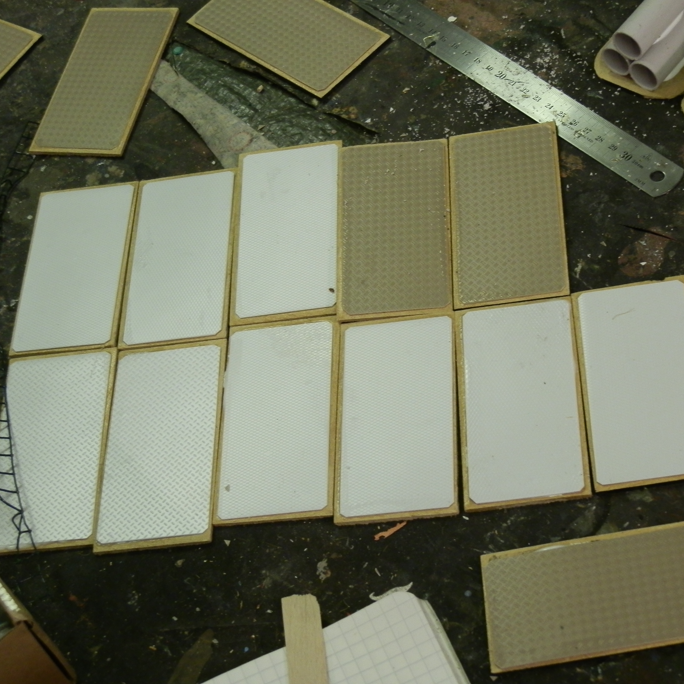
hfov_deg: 23.9
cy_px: 342
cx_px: 440
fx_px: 1610
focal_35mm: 72
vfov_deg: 24.0
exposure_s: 1/25
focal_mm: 10.99
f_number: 3.7
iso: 200
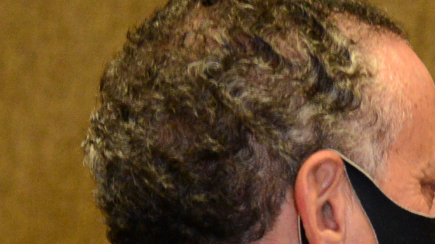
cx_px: 600
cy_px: 461
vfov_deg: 3.1
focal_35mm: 392
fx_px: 4519
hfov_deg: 5.5
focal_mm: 85
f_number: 4
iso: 3200
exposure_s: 1/125
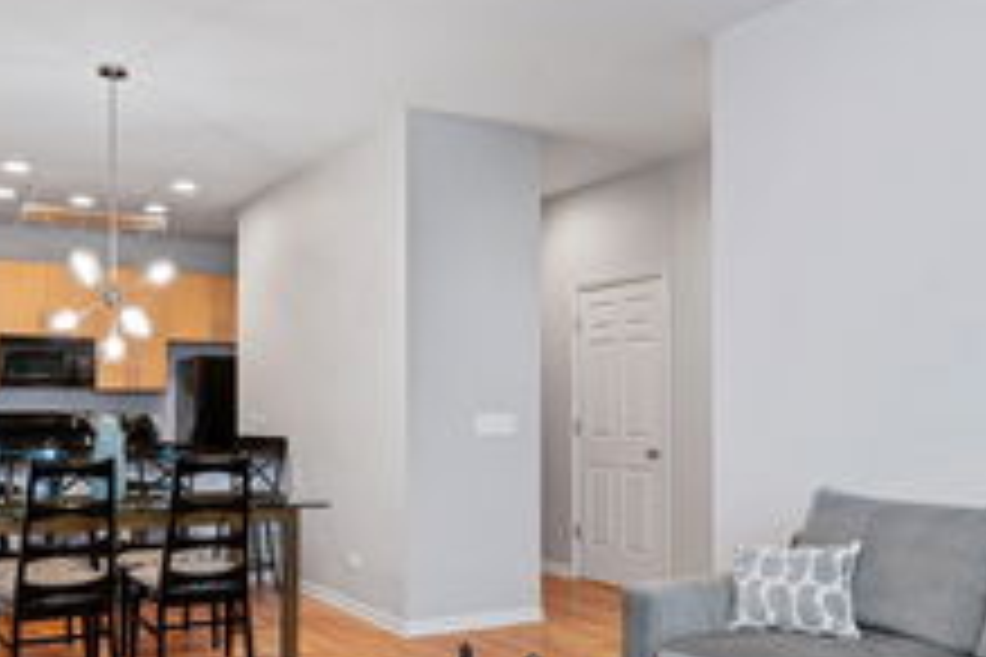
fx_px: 959
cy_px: 400
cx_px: 446
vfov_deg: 37.7
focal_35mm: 35
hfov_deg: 54.3
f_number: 7.1
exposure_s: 1/2
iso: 320
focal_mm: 16
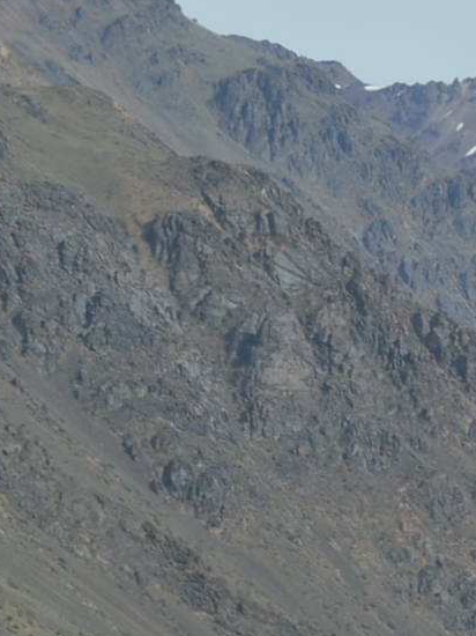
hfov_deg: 4.1
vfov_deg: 5.7
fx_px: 6367
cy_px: 335
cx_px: 1501
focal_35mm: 347
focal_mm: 44
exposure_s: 1/250
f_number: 8
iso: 100
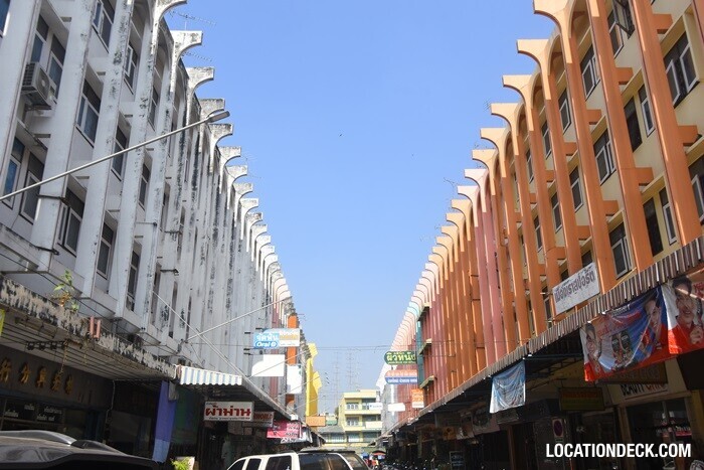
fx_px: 587
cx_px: 352
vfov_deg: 43.6
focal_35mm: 30
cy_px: 235
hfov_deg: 61.9
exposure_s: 1/400
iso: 250
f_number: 9
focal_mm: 20
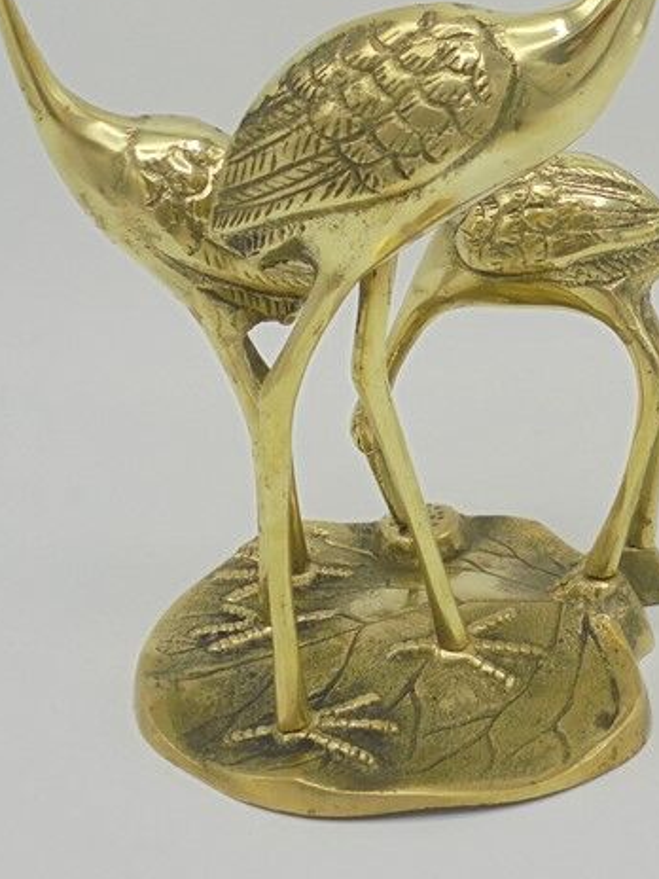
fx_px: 1675
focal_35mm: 66
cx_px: 476
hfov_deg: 22.1
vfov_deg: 28.8
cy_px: 188
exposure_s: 1/80
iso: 100
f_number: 4
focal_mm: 6.1
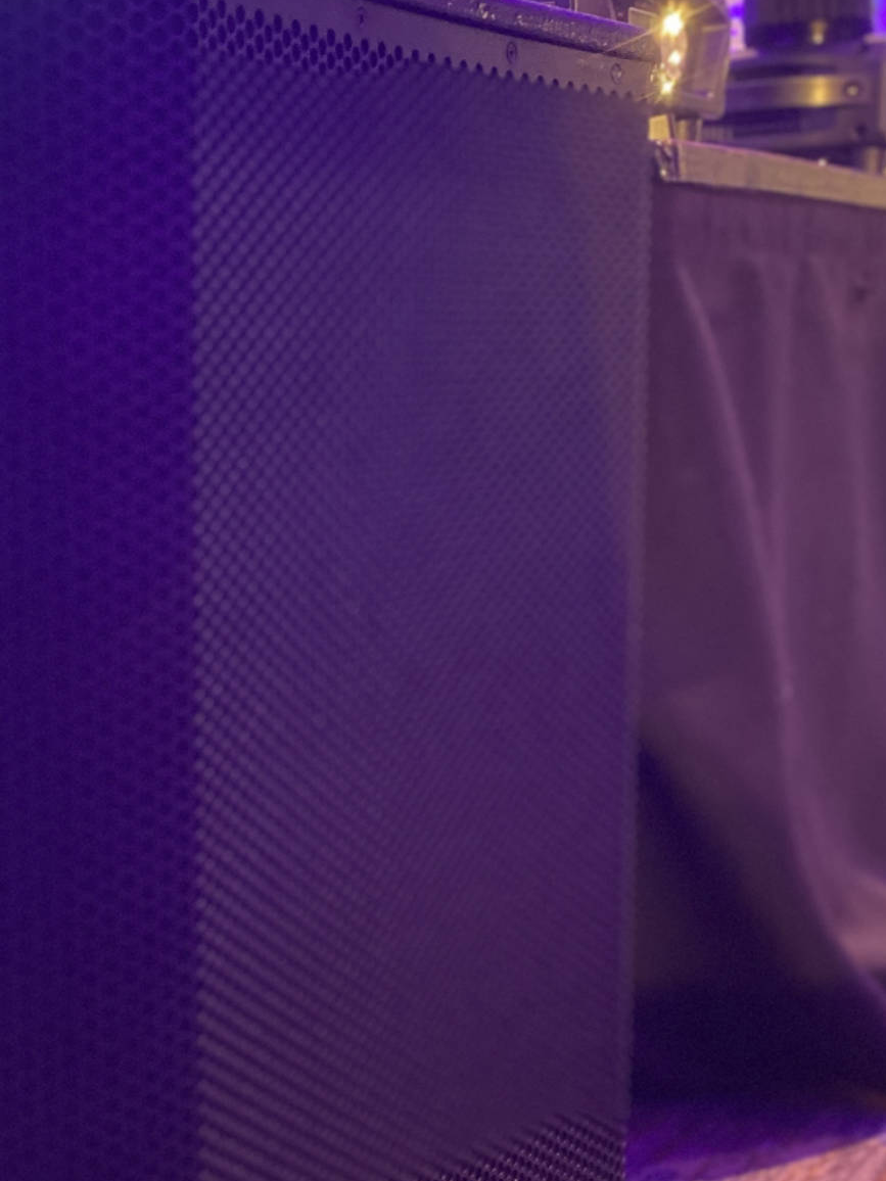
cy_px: 679
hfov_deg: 23.4
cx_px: 8
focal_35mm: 60
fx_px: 2048
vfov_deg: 32.1
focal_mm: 4.25
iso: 640
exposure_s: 1/30
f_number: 1.8
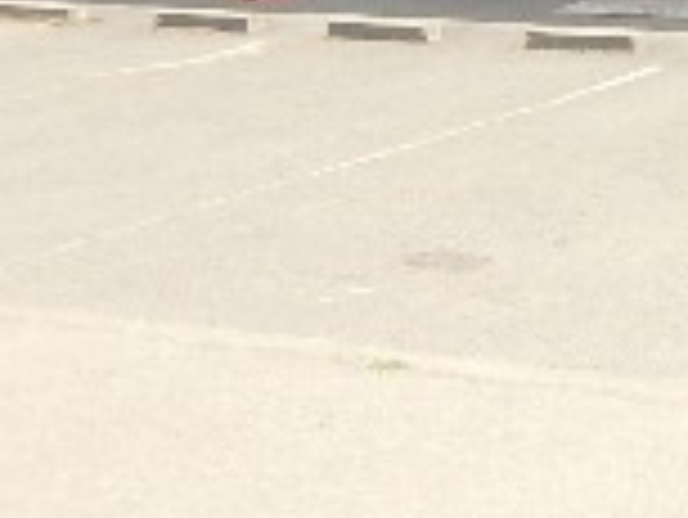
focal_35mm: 88
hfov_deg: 16.5
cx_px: 1398
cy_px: 189
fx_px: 1750
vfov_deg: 16.8
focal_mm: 3.7
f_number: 3.5
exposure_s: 1/250
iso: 125
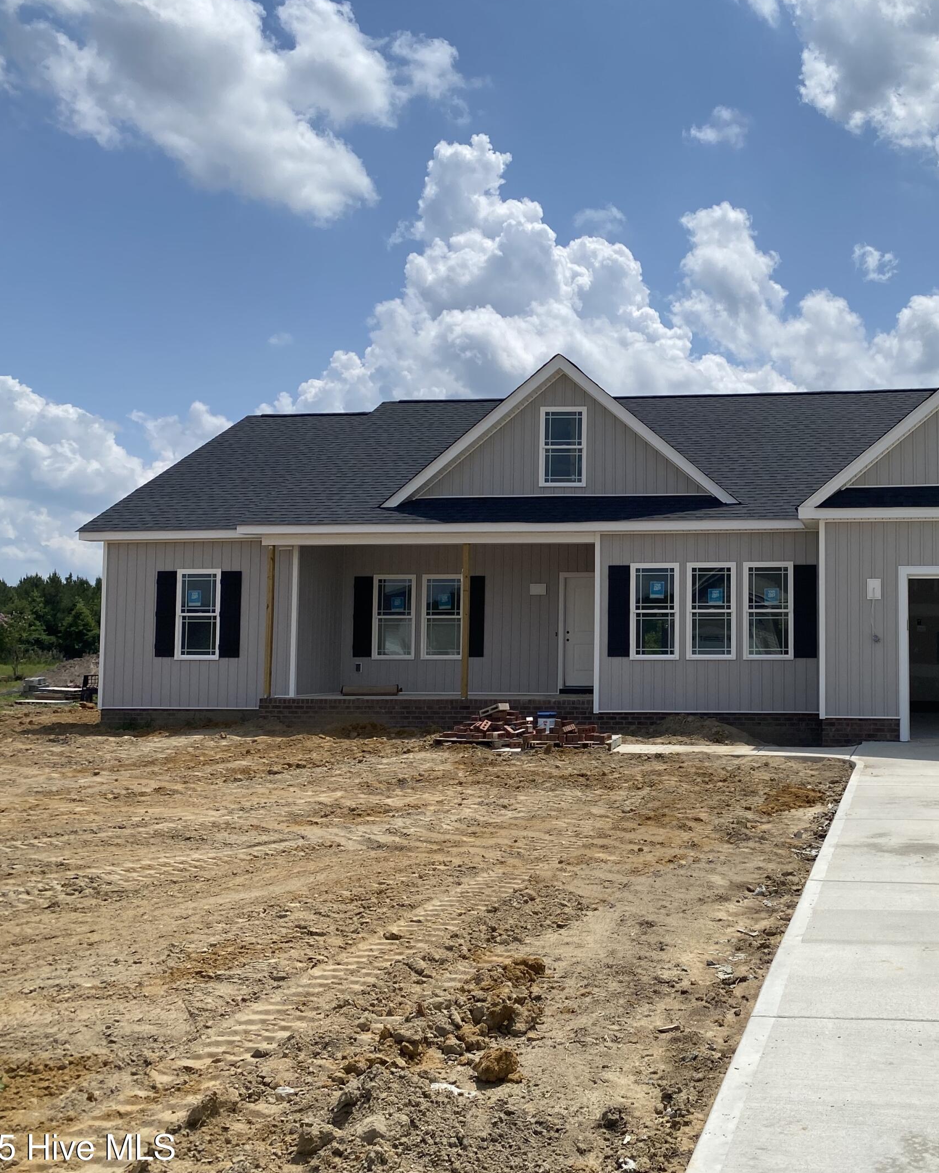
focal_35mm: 36
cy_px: 581
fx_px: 1251
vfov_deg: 50.3
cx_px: 742
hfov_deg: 39.6
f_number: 1.8
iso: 32
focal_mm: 4.25
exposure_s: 1/7692
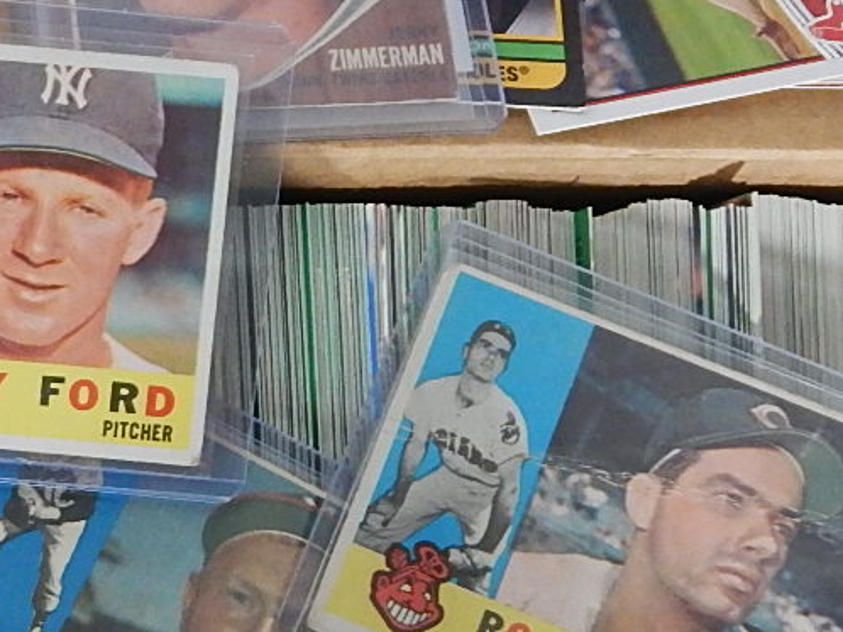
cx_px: -234
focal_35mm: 90
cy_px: 363
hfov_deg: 20.1
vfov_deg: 16.4
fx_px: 2191
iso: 400
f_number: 3.2
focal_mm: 5.1
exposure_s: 1/20
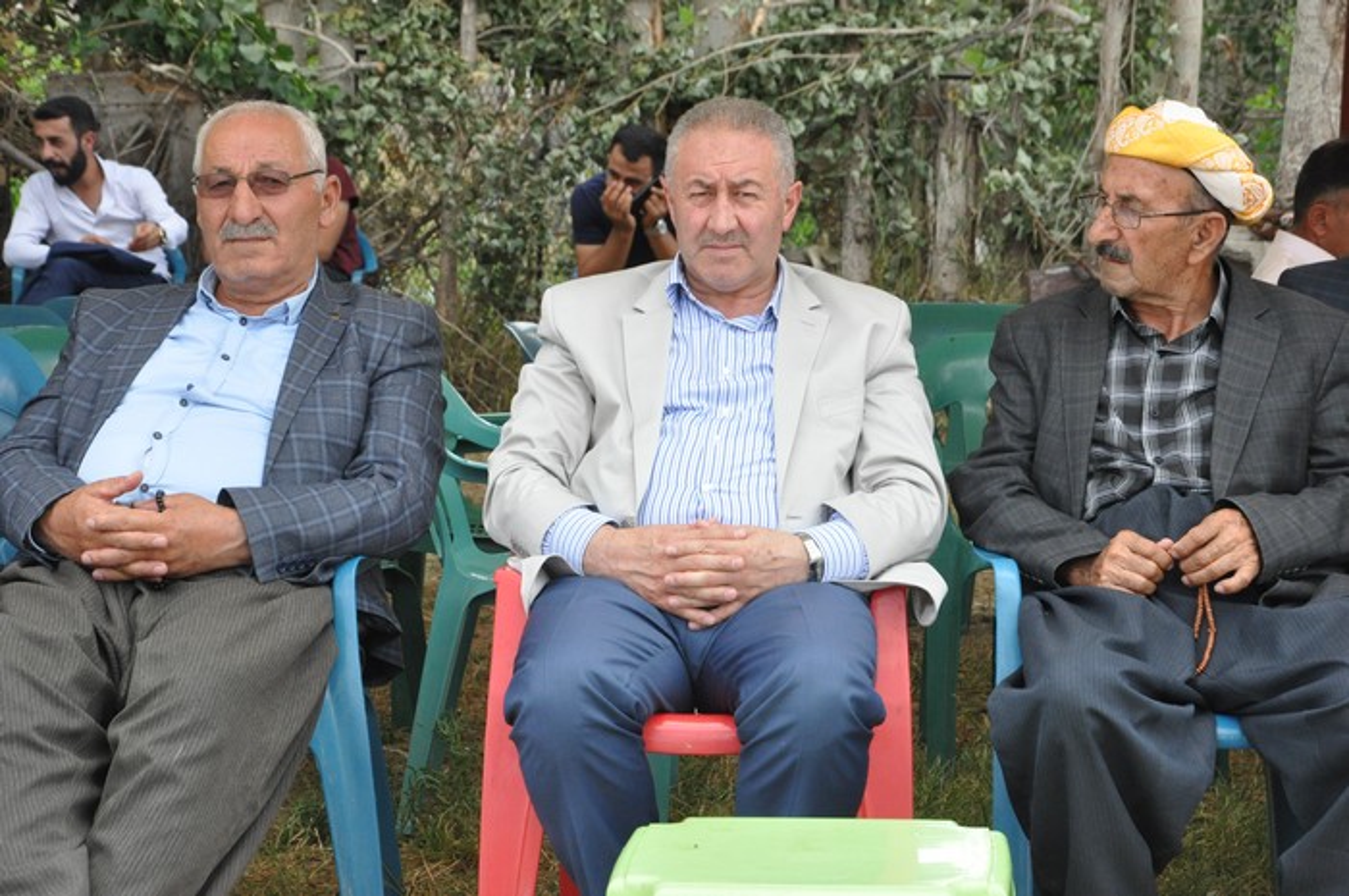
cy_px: 448
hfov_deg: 18.2
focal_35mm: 112
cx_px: 674
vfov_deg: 12.1
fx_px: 4211
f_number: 10
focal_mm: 75
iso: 1250
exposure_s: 1/400
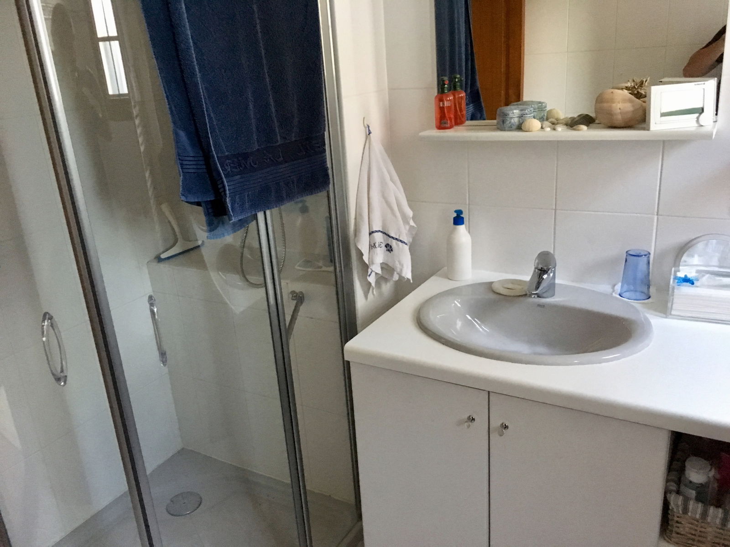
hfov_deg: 61.7
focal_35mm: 29
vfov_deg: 48.2
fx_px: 612
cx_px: 365
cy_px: 274
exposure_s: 1/17
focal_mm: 4.15
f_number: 2.2
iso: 320
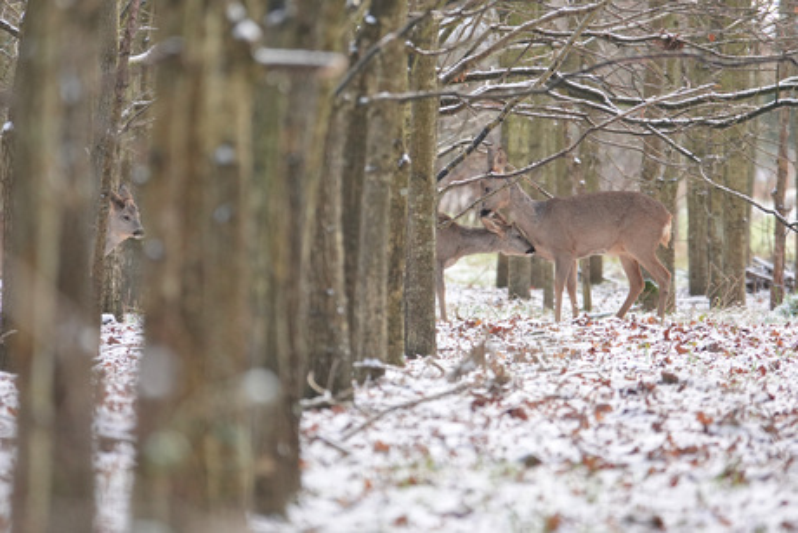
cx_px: 399
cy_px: 266
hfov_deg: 3.4
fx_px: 13281
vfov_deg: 2.3
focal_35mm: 599
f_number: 4
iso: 640
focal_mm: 219.76
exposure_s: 1/250
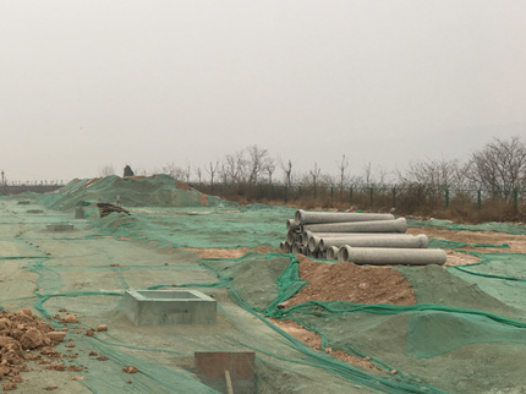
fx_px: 820
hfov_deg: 33.5
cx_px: 43
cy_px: 243
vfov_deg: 26.9
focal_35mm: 54
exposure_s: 1/50
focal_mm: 4.15
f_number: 2.2
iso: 25
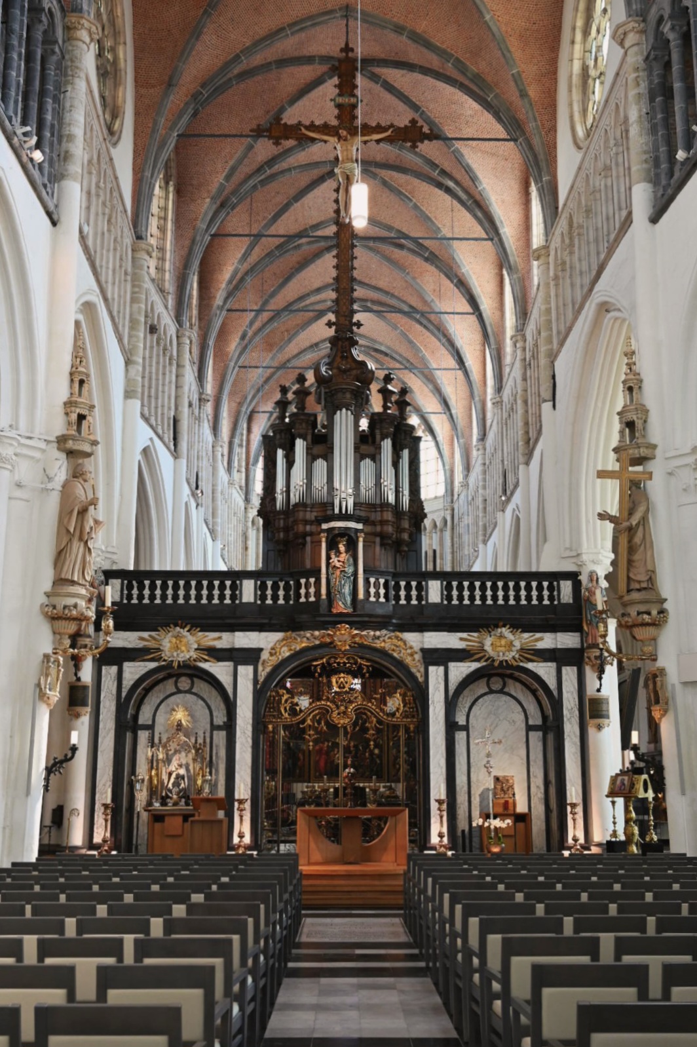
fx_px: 1104
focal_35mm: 38
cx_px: 348
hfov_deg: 35.0
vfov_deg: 50.7
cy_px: 524
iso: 1600
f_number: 5.6
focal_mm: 38
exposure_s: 1/125
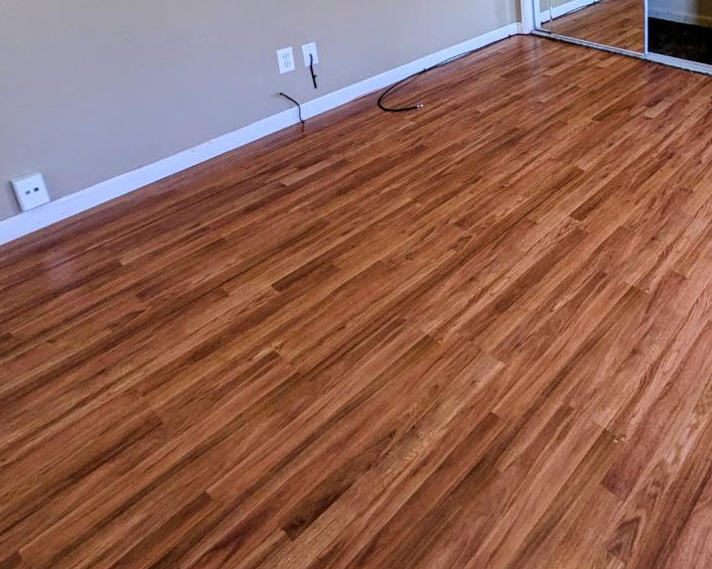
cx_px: 603
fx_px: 611
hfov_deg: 54.8
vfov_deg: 43.6
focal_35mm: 29
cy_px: 14
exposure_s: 1/120
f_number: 2.2
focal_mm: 1.83
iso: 53
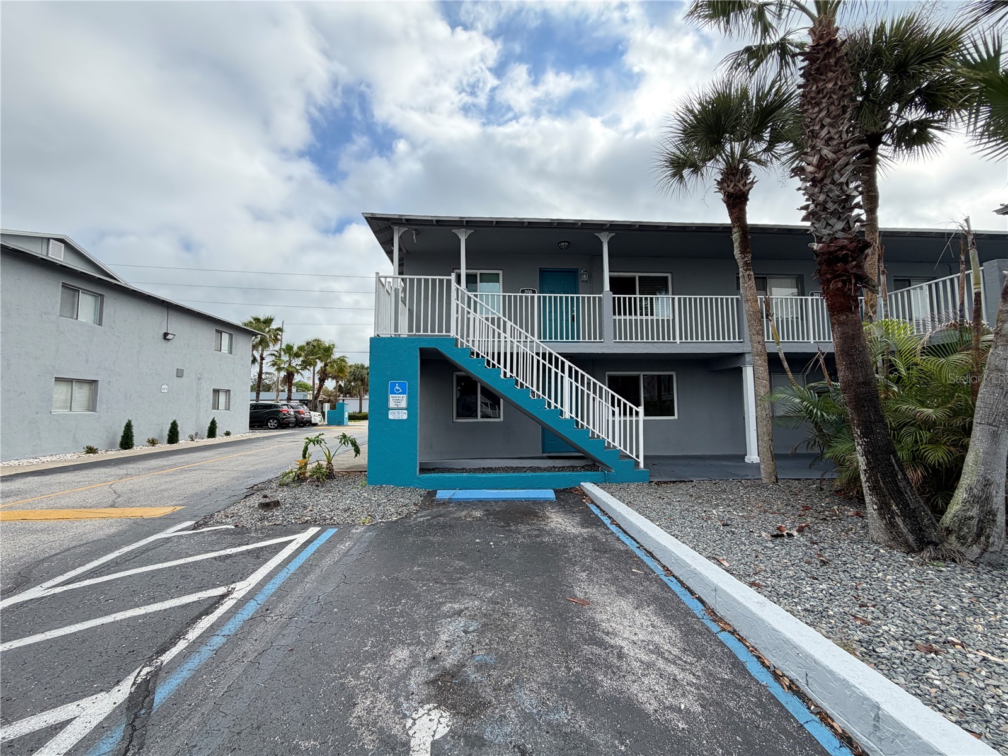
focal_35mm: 14
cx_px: 504
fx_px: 408
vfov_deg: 85.7
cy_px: 378
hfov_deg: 102.1
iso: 40
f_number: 2.2
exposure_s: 1/569
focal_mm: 2.22
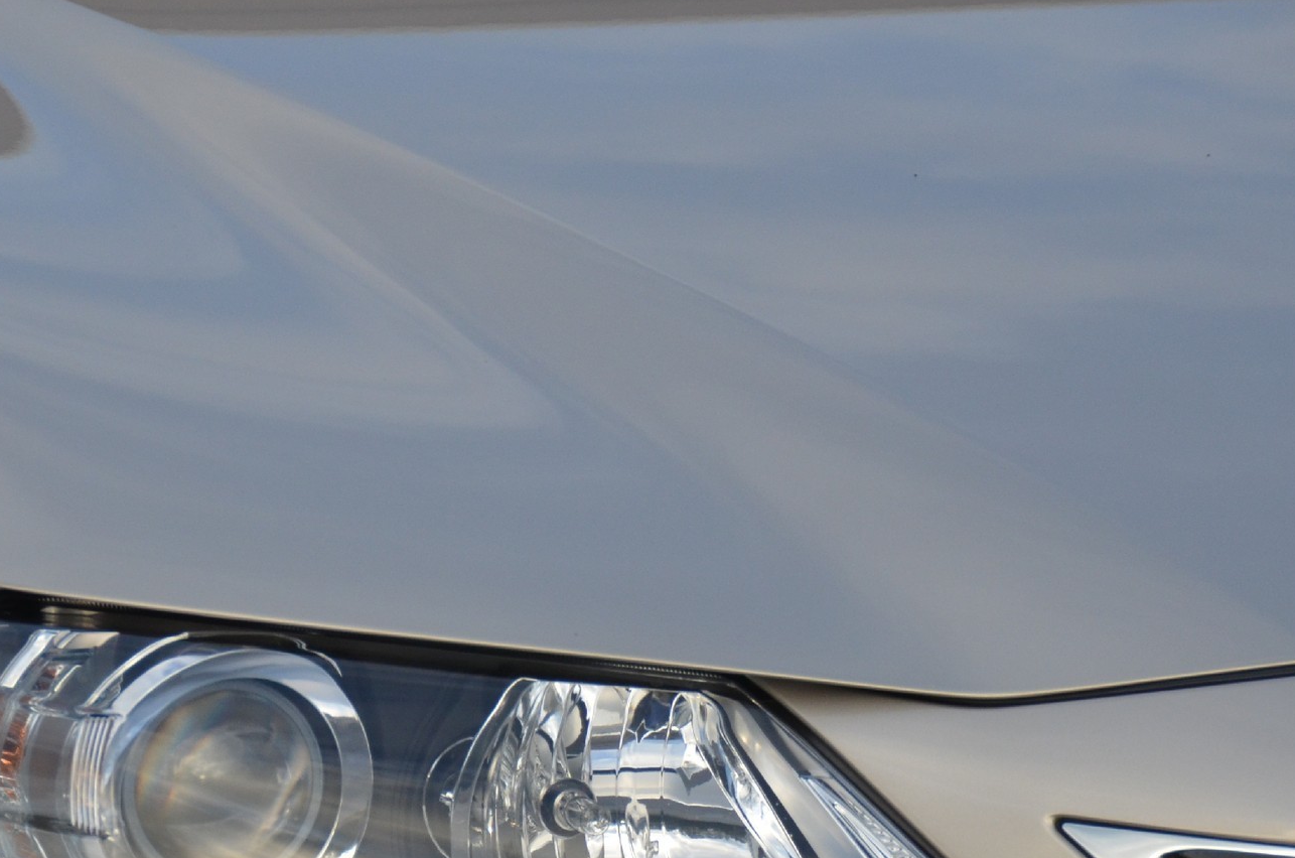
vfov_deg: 3.9
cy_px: 831
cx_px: 361
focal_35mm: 350
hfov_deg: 5.9
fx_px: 12565
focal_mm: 120
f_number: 5.3
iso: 640
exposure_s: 1/1000
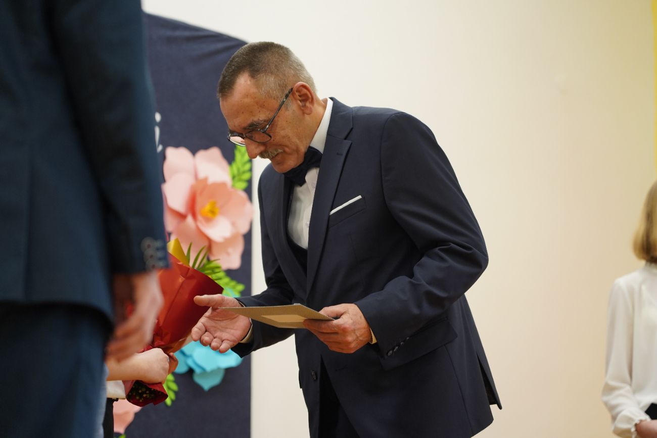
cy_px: 219
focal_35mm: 105
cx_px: 328
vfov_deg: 13.0
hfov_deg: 19.5
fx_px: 1916
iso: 1600
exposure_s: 1/125
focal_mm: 105
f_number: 4
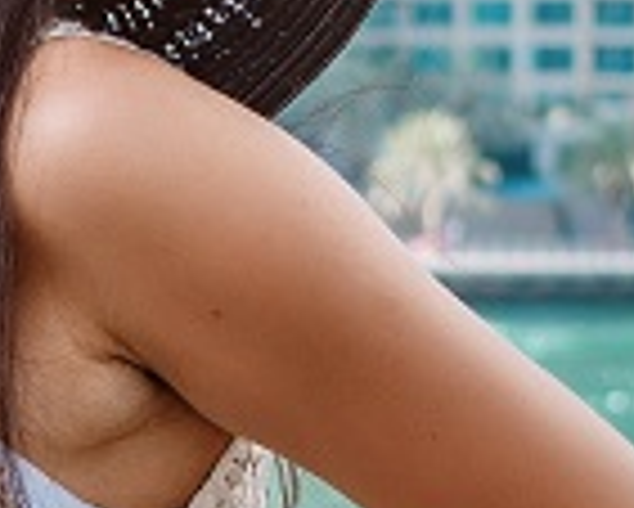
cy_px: 236
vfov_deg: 8.3
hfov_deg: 10.2
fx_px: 3493
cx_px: -171
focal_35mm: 186
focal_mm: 23
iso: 250
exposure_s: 1/1000
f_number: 2.5
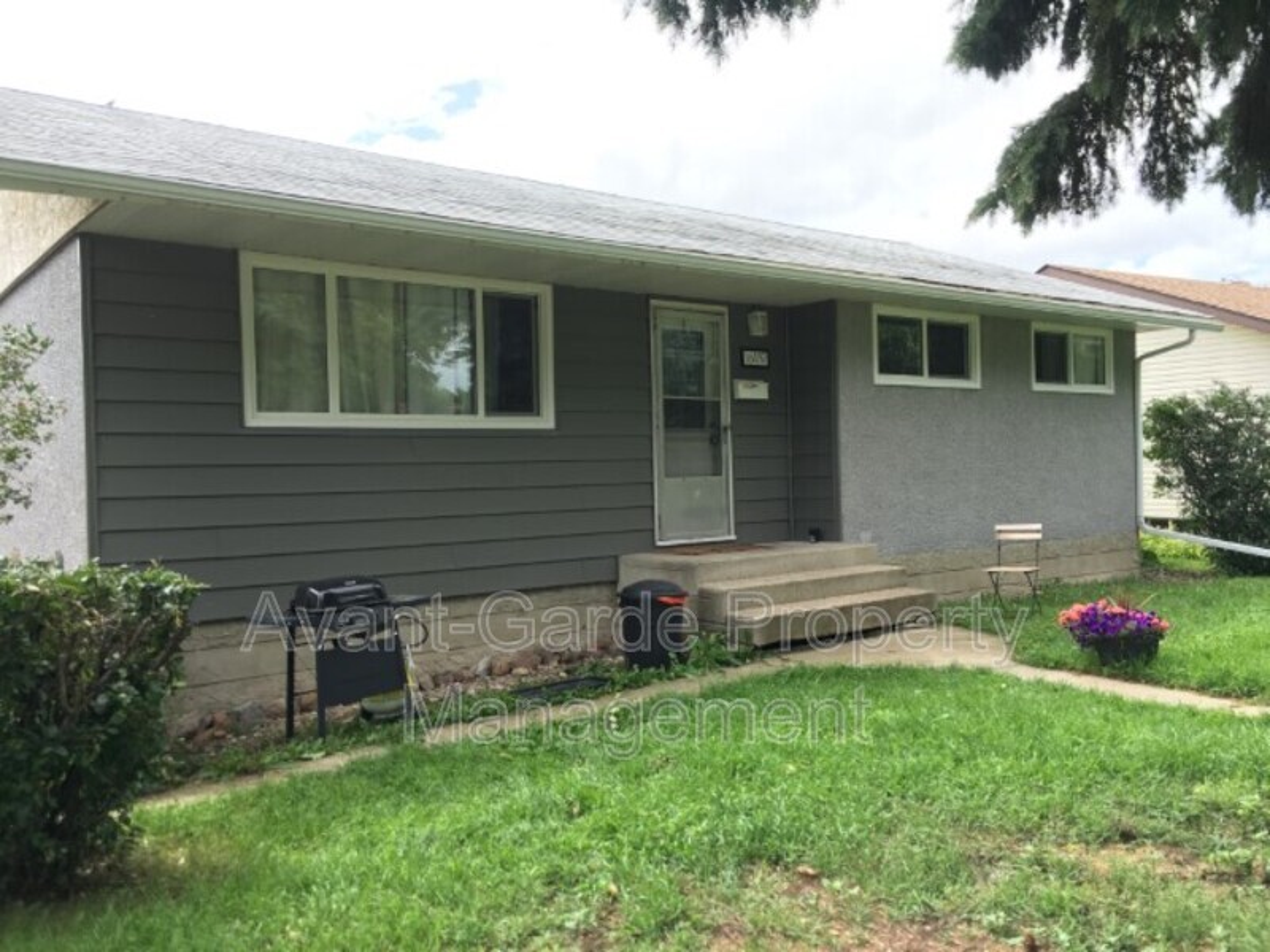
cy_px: 476
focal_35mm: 29
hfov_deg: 61.7
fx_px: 1064
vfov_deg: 48.2
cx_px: 635
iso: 25
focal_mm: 4.15
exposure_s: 1/303
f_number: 2.2
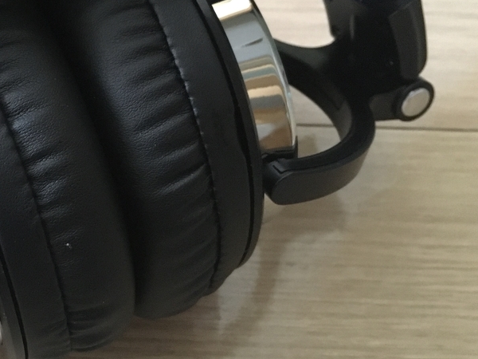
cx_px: 27
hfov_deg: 31.3
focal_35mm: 58
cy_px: 117
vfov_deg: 25.1
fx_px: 801
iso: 320
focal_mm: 4.15
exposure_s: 1/15
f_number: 2.2
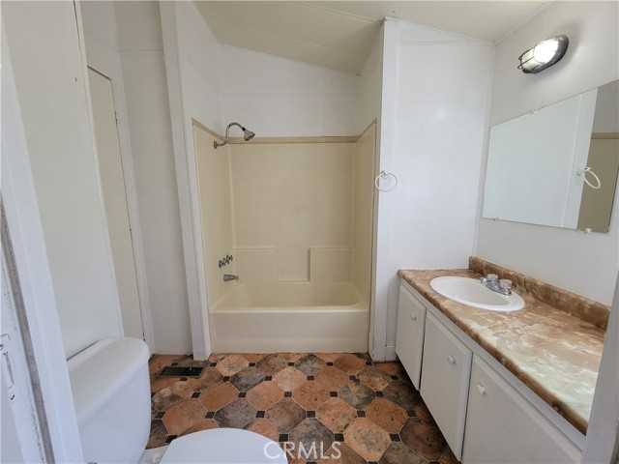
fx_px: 232
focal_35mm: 13
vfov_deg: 89.9
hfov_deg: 106.2
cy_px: 232
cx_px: 310
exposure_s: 1/60
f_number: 2.2
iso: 160
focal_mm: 2.2
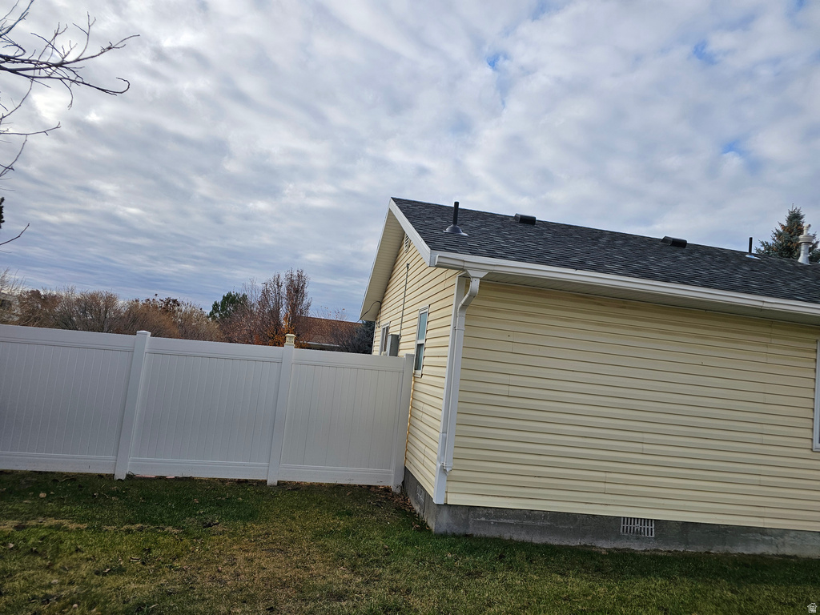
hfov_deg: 73.9
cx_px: 410
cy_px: 308
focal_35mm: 23
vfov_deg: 58.9
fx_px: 545
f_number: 1.7
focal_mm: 6.3
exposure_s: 1/1047
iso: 20
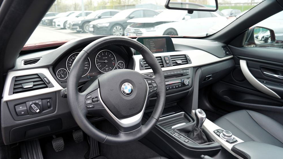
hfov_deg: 71.9
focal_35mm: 26
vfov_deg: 44.4
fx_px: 195
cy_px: 74
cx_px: 144
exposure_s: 1/100
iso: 100
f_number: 4.5
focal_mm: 24
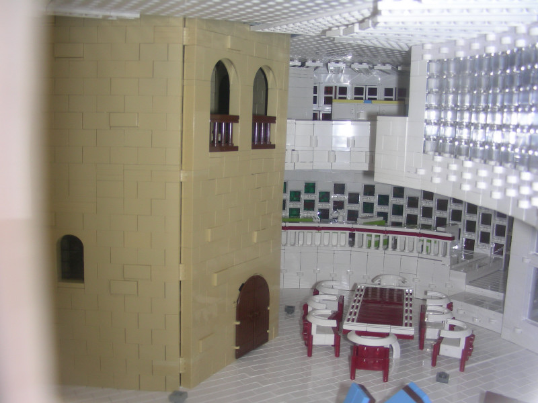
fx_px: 591
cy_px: 202
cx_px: 269
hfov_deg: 49.0
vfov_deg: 37.7
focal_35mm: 38
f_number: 3.5
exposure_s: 1/60.1
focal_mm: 6.3
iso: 50
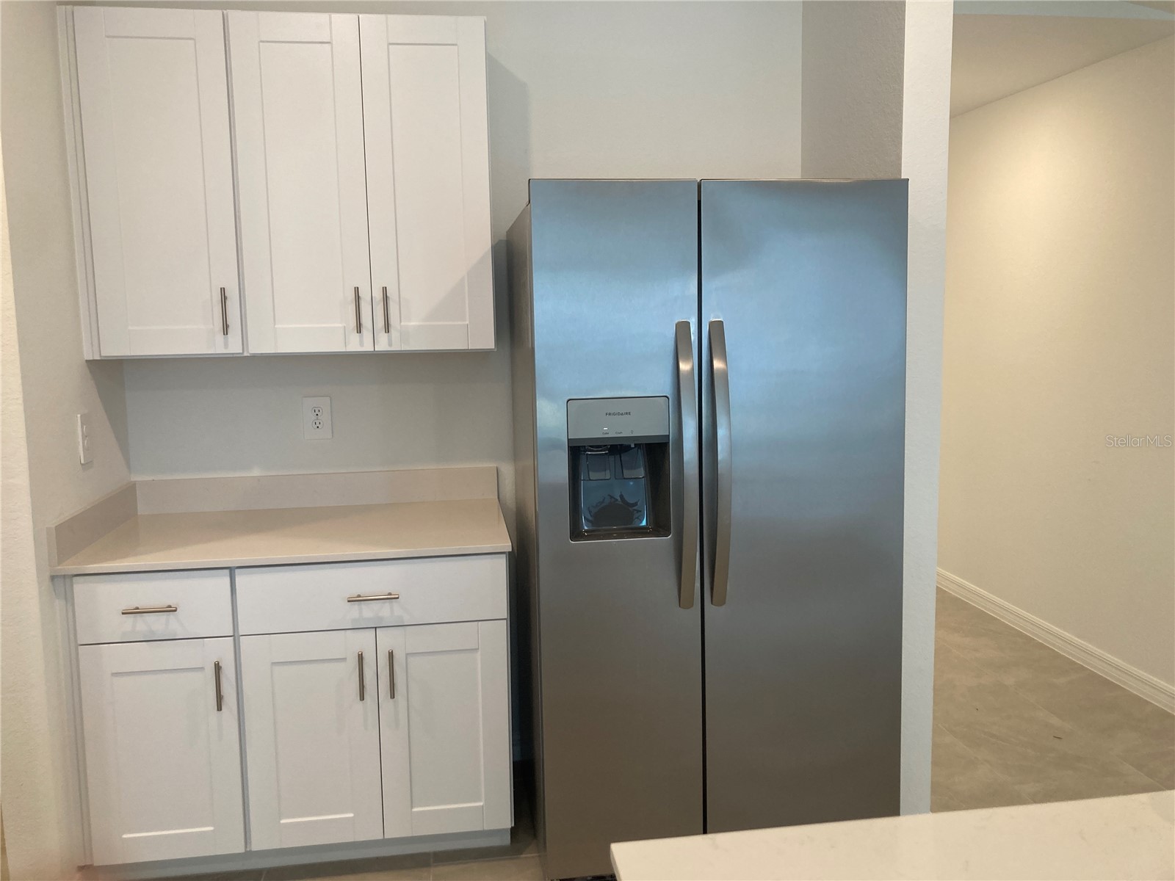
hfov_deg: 63.4
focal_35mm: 28
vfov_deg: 49.7
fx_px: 950
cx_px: 588
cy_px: 440
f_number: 1.8
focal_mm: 3.99
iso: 64
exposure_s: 1/60
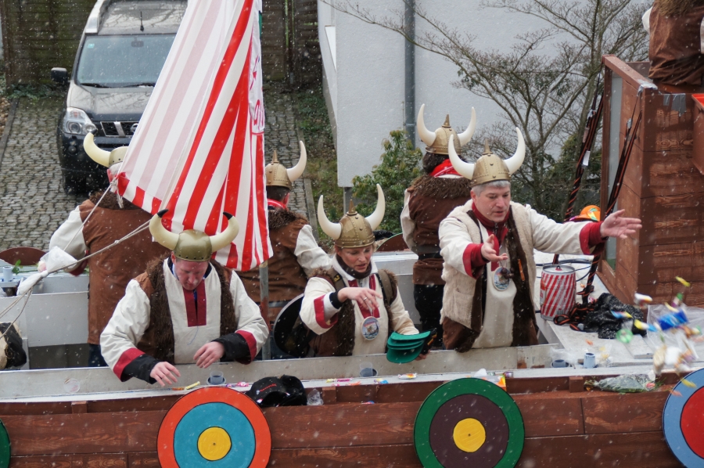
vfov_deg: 13.0
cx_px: 352
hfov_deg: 19.5
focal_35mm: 105
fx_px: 2051
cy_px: 234
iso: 1000
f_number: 5
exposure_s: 1/125
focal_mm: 70
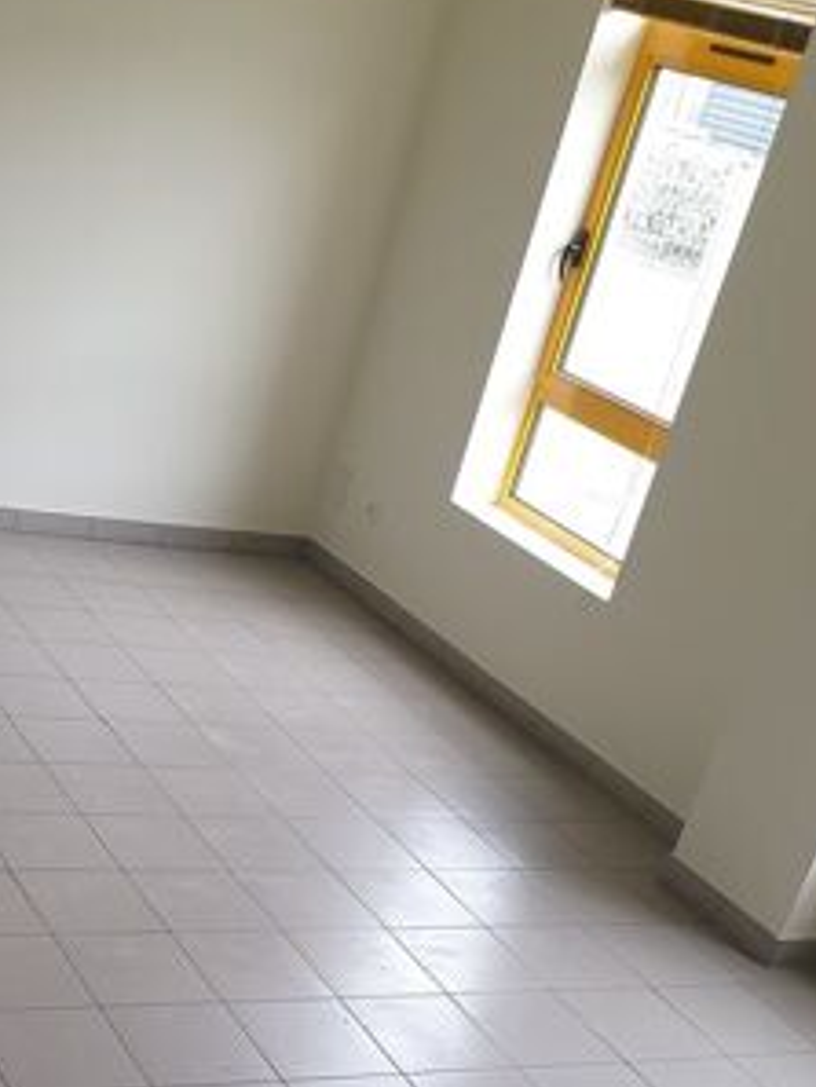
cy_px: 941
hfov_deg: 25.7
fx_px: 1759
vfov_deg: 32.9
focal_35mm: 56
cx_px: 172
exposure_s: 1/50
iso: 100
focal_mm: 4.3
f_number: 2.4
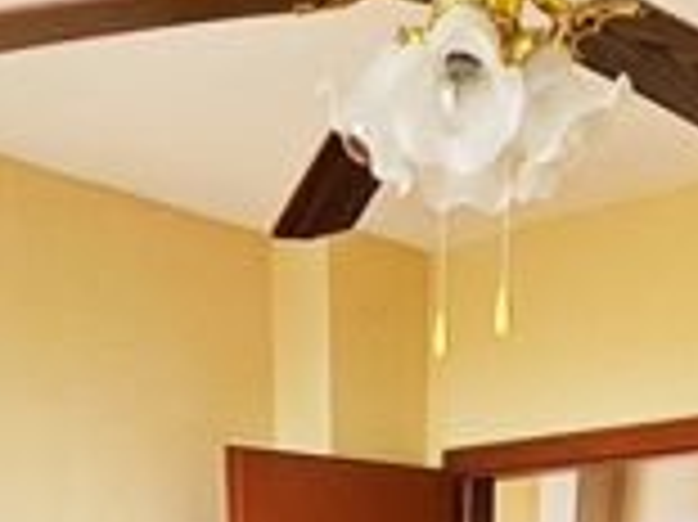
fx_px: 1189
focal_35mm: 59
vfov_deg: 16.0
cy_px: 1170
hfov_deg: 32.7
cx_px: 354
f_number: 2.2
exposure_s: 1/50
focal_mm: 1.7
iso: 64
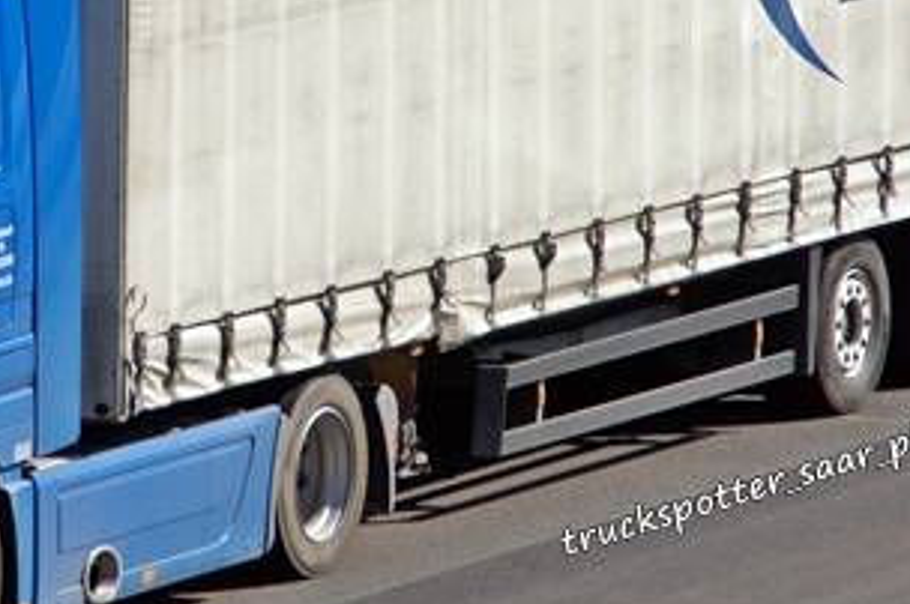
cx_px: 225
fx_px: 14973
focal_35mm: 593
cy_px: 99
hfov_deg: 3.5
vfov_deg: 2.3
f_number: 9
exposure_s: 1/500
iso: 200
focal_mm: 150
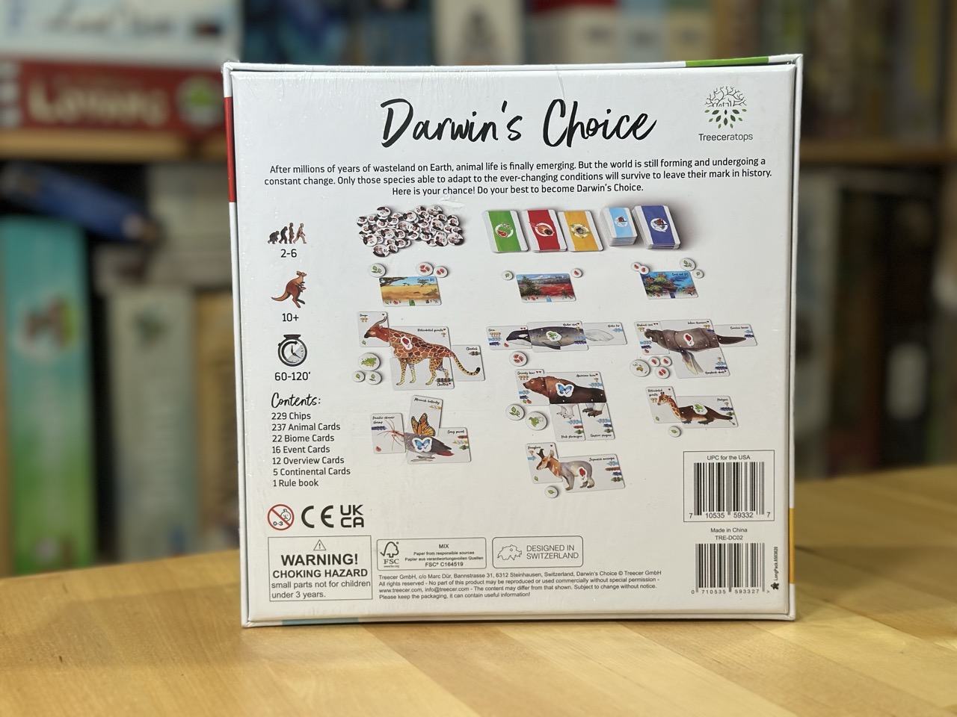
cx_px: 478
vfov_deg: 30.3
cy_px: 358
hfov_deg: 39.7
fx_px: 1327
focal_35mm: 48
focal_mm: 6.86
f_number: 1.78
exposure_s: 1/100
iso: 125
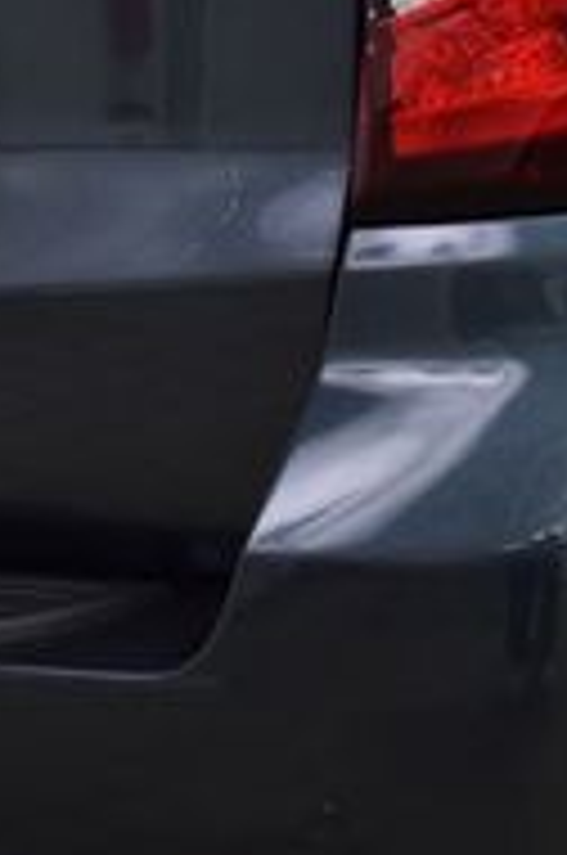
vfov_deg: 12.7
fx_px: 3841
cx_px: -180
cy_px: 304
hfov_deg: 8.3
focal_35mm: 162
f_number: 6.3
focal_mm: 32
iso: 500
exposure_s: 1/15
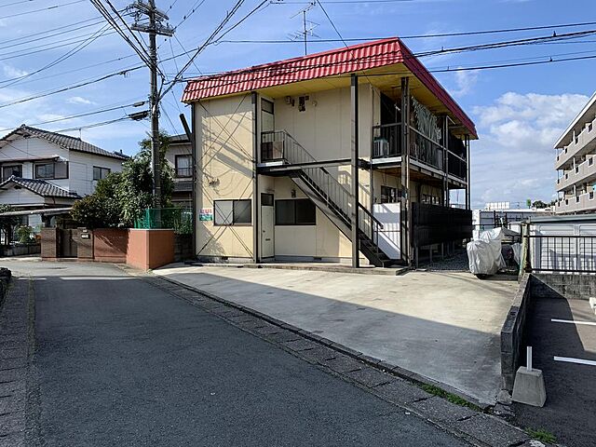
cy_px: 224
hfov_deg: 67.3
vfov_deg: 53.1
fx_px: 448
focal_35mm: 26
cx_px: 298
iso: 25
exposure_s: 1/1560
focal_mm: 4.25
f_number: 1.8
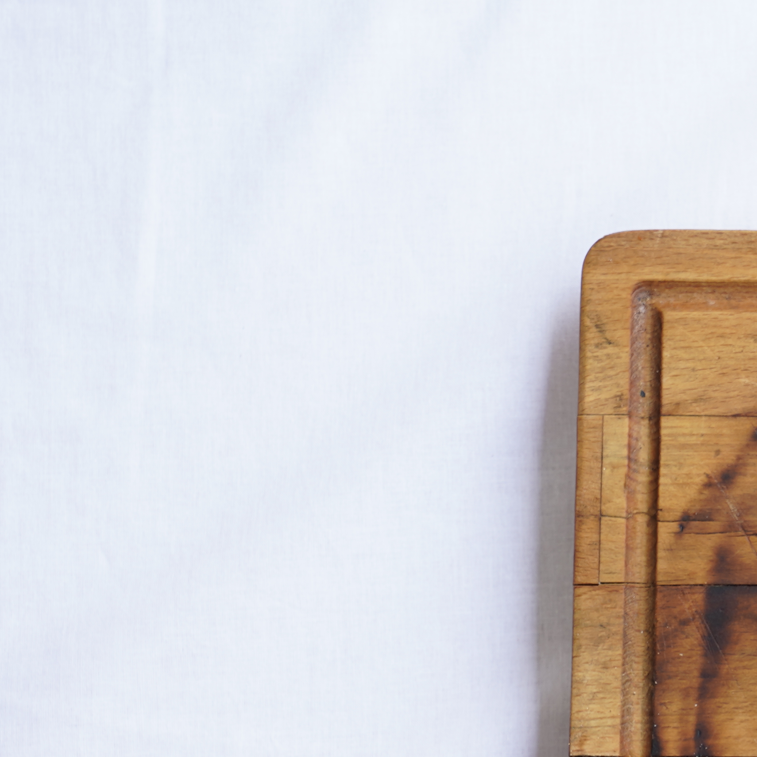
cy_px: 732
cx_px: 1139
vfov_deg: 10.8
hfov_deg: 10.5
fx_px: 3983
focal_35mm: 161
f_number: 5.6
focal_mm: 54
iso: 100
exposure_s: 1/100
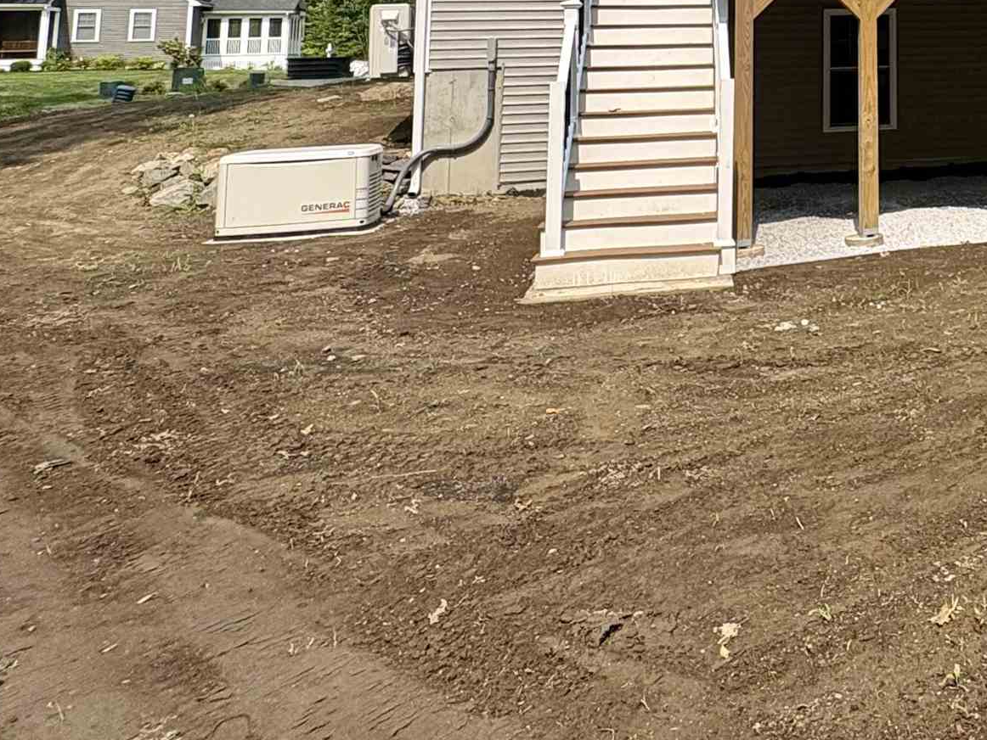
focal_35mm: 37
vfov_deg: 33.6
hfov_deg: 41.8
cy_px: -75
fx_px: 1055
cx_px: 1035
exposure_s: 1/2415
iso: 50
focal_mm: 2.22
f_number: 2.2
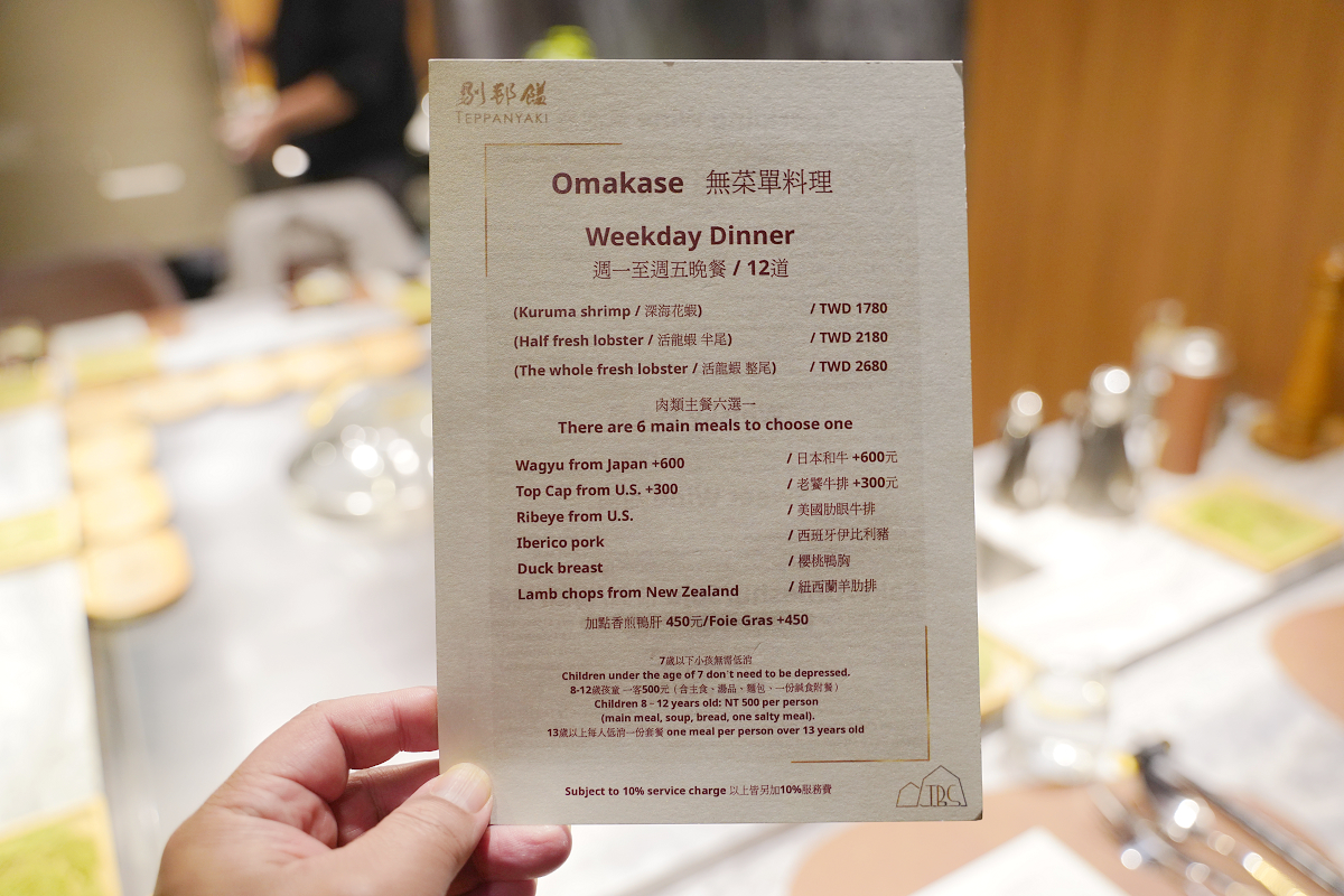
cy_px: 448
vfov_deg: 46.4
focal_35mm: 28
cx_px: 672
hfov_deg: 65.5
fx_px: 1045
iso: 1600
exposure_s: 1/60
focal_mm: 28
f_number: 3.5
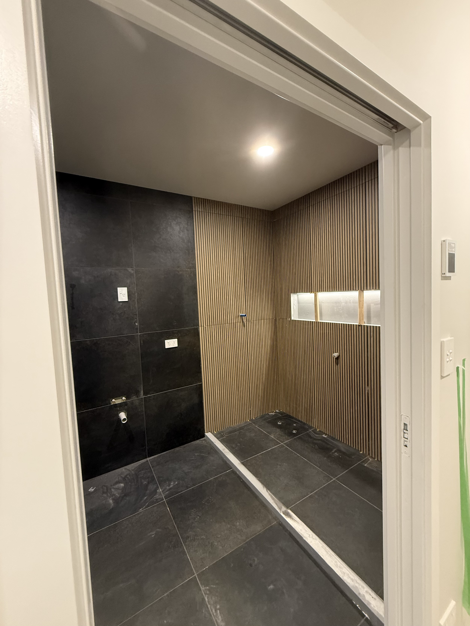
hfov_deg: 85.7
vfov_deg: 102.1
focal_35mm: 14
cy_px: 313
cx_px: 235
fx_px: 253
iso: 320
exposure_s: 1/50
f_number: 2.2
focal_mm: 2.22
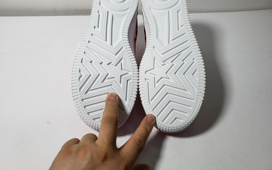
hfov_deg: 66.5
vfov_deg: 44.3
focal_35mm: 28
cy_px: 68
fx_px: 208
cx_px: 135
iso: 50
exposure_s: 1/475
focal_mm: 4.3
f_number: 1.5
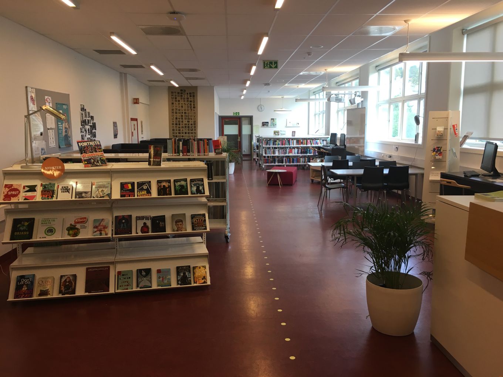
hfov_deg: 61.7
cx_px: 252
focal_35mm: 29
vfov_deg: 48.2
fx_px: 421
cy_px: 188
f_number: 2.2
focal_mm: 4.15
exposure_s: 1/33
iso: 25
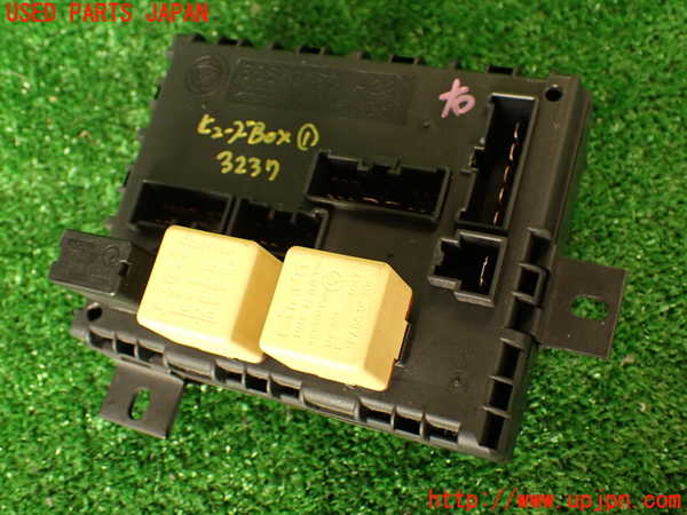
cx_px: 344
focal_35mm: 41
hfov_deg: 45.8
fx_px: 814
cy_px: 258
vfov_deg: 35.1
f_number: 2.8
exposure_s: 1/40
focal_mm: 7.31
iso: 200
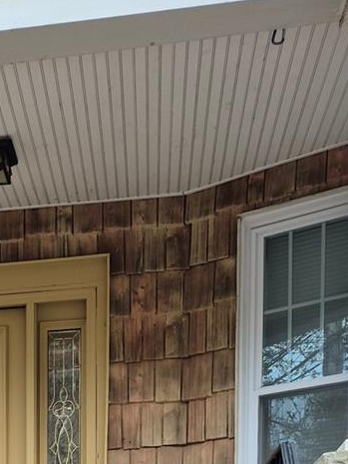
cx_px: -70
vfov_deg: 21.4
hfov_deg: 18.4
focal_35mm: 76
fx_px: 1018
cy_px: 700
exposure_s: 1/182
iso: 25
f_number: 1.8
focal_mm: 5.4
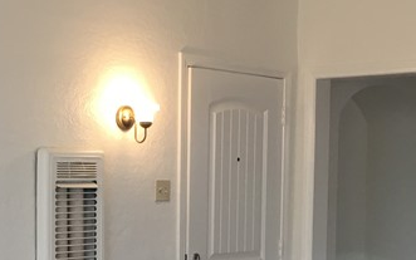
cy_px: 300
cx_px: 145
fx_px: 1077
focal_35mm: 95
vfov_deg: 13.4
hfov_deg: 21.8
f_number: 2.2
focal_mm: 4.15
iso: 25
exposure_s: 1/30
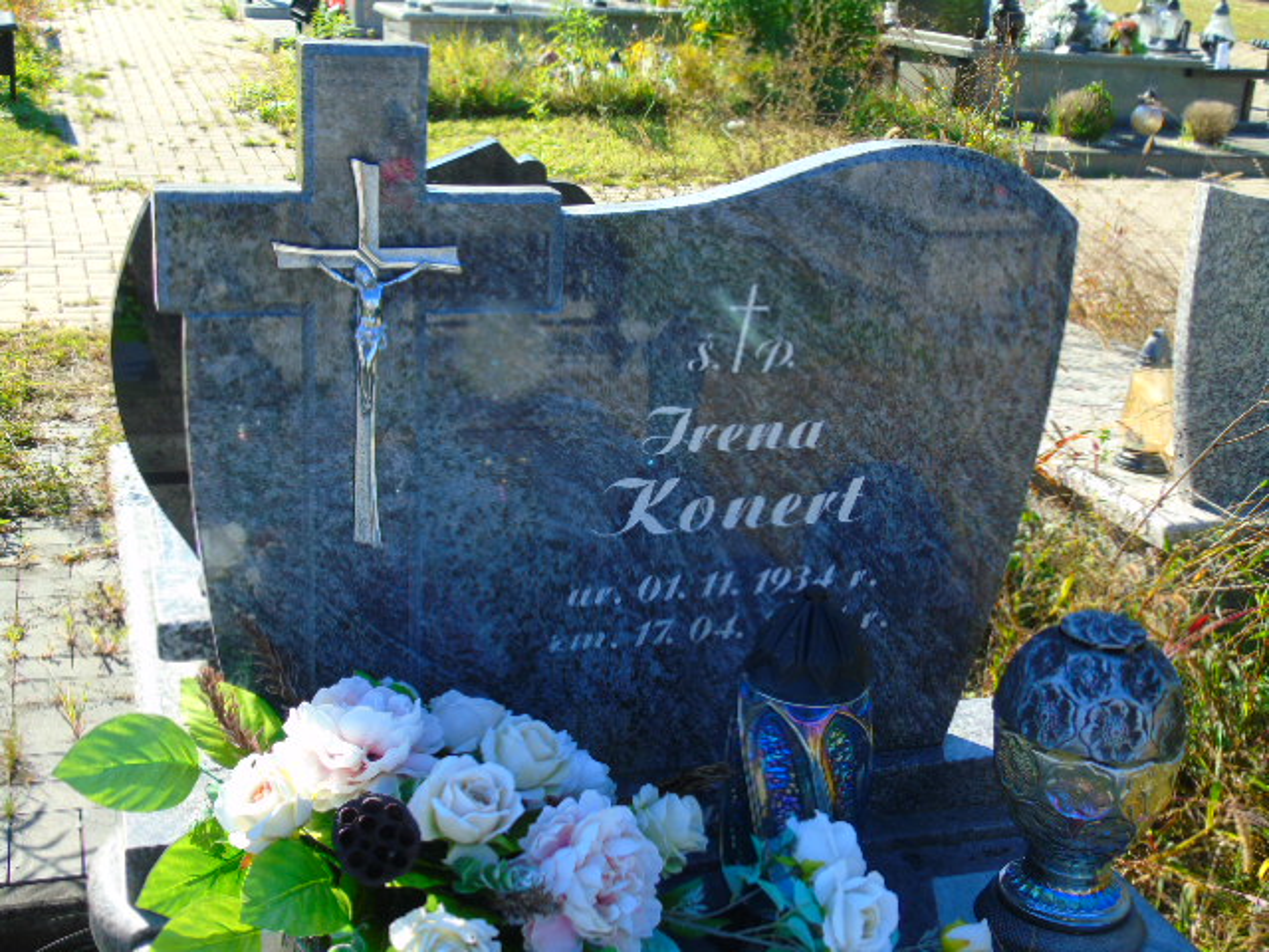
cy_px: 476
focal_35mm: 46
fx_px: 1686
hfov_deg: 41.2
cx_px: 634
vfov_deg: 31.5
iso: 80
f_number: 4.1
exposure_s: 1/200
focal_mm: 8.2
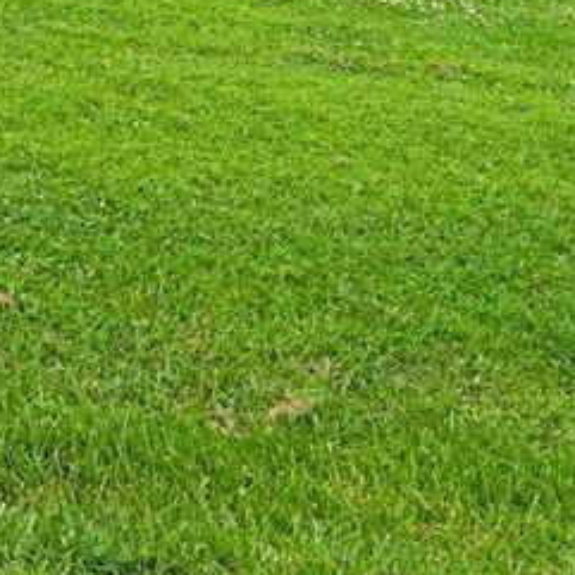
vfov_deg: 16.3
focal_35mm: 95
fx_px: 1785
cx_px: -587
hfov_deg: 14.9
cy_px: -348
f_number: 7.1
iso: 100
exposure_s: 1/30
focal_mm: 21
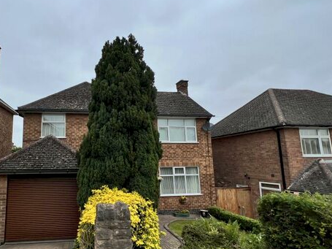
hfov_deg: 77.8
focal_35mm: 20
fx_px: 192
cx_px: 99
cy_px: 134
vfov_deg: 65.9
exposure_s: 1/1167
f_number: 1.8
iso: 32
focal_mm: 1.57
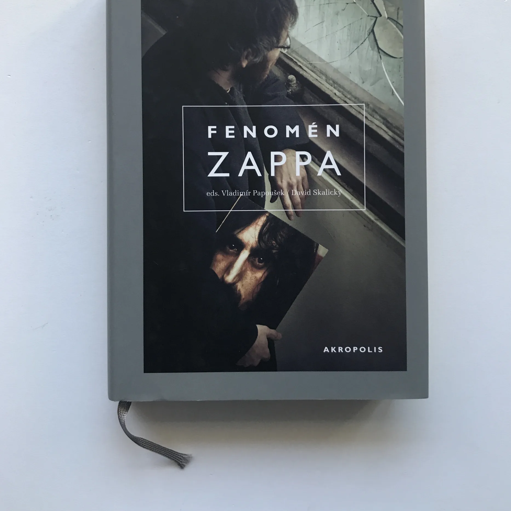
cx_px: 254
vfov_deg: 48.0
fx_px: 568
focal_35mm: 34
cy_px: 195
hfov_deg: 48.5
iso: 20
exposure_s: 1/33
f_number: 1.8
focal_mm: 3.99
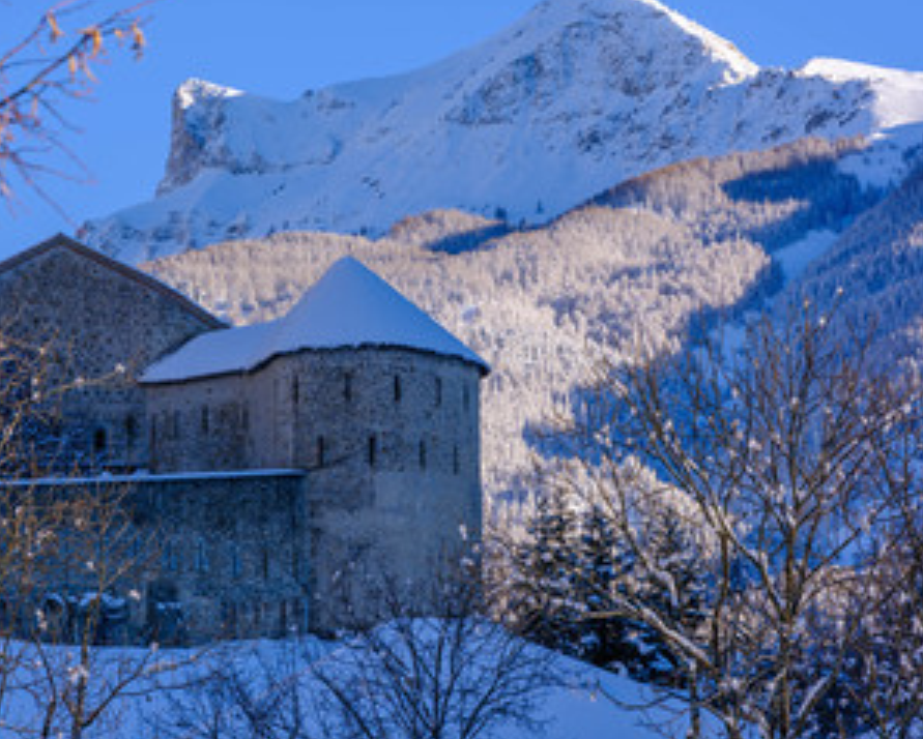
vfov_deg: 8.1
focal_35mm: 190
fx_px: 5194
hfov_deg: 10.2
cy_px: 317
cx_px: 368
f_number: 16
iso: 320
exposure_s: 1/100
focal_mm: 196.5
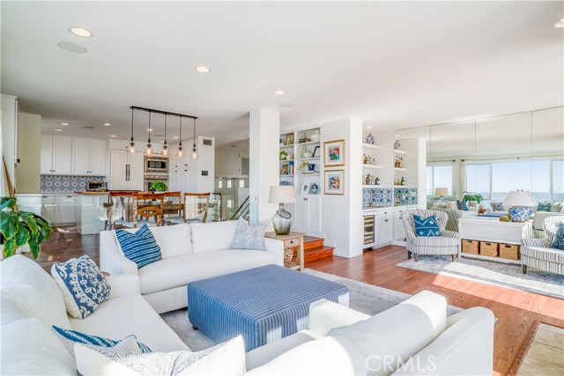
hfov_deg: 90.0
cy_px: 188
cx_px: 282
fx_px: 282
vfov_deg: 67.4
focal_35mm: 18
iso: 125
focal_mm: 18
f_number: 8
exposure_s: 1/250
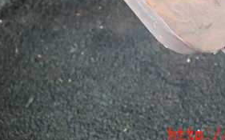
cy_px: -34
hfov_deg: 30.2
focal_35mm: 68
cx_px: 109
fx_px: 417
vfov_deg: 18.0
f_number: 2.3
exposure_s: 1/30
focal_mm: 5.4
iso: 400
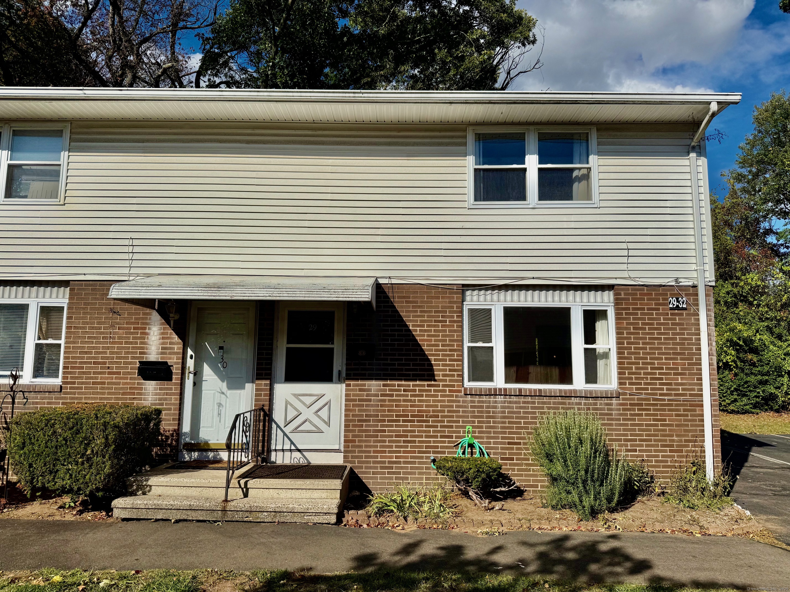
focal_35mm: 24
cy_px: 296
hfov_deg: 71.6
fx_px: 548
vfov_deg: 56.8
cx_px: 395
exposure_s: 1/14286
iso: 80
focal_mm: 6.76
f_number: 1.78
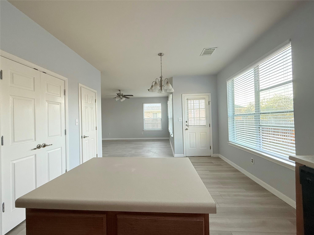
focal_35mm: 14
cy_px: 118
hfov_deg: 102.1
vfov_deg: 85.7
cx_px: 157
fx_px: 127
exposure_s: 1/99
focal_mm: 2.22
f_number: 2.2
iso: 250
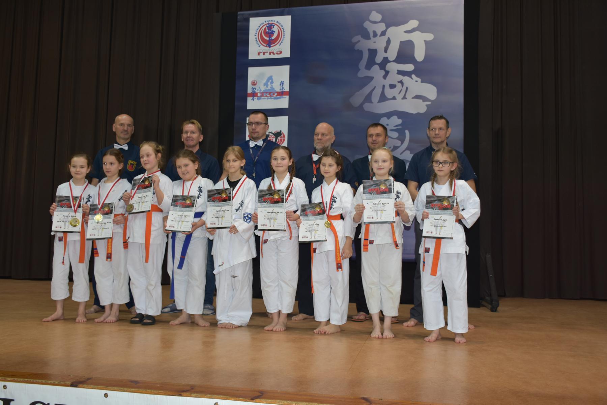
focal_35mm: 34
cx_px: 304
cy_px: 202
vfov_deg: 38.4
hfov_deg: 55.1
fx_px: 582
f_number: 3.8
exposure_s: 1/30
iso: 320
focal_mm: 23
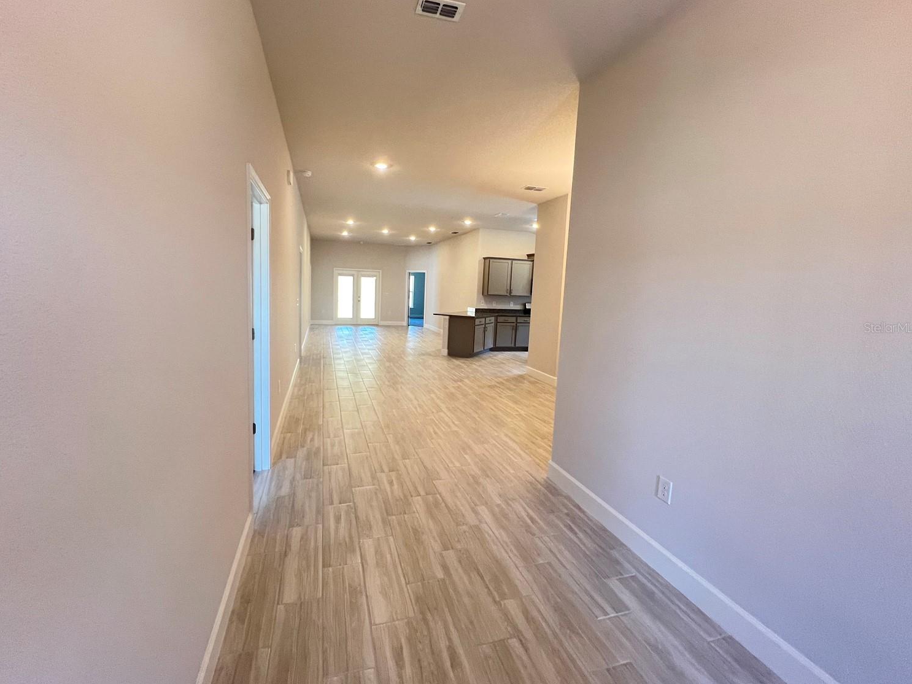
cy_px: 327
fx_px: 369
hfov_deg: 102.0
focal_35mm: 14
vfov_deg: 85.6
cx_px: 431
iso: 200
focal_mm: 1.57
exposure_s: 1/60
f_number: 1.8
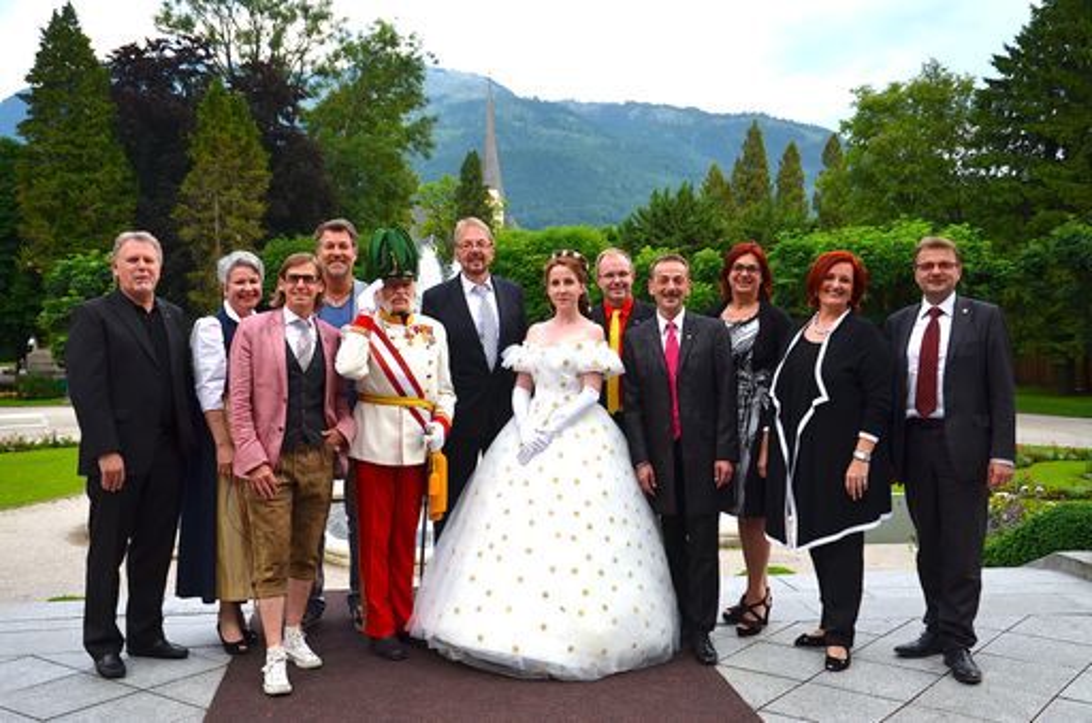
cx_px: 546
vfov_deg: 34.1
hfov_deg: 49.6
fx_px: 1180
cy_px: 362
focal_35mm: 39
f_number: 5.6
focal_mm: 26
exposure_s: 1/125
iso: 140
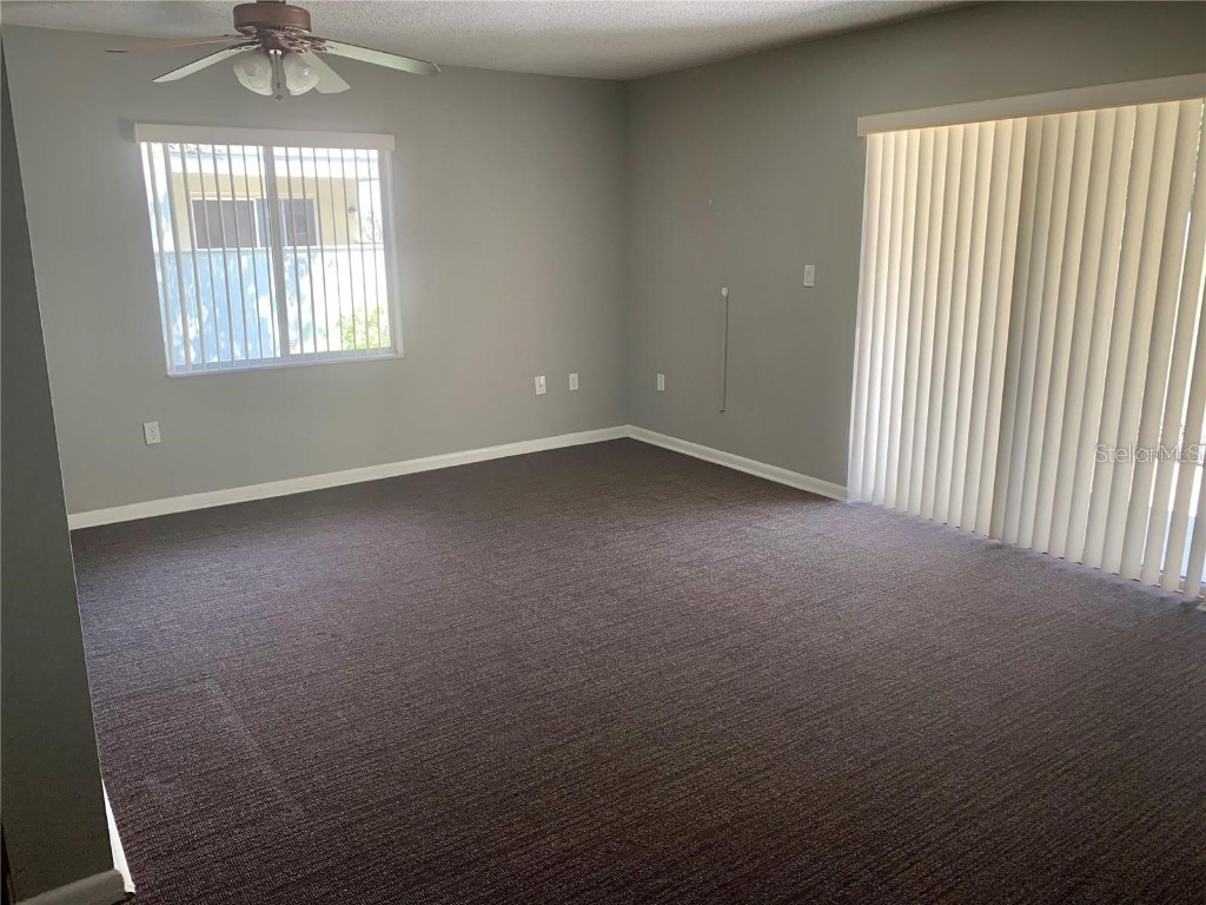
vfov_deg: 53.1
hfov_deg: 67.3
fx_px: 906
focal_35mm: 26
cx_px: 603
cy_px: 452
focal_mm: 4.25
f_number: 1.8
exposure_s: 1/81
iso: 100
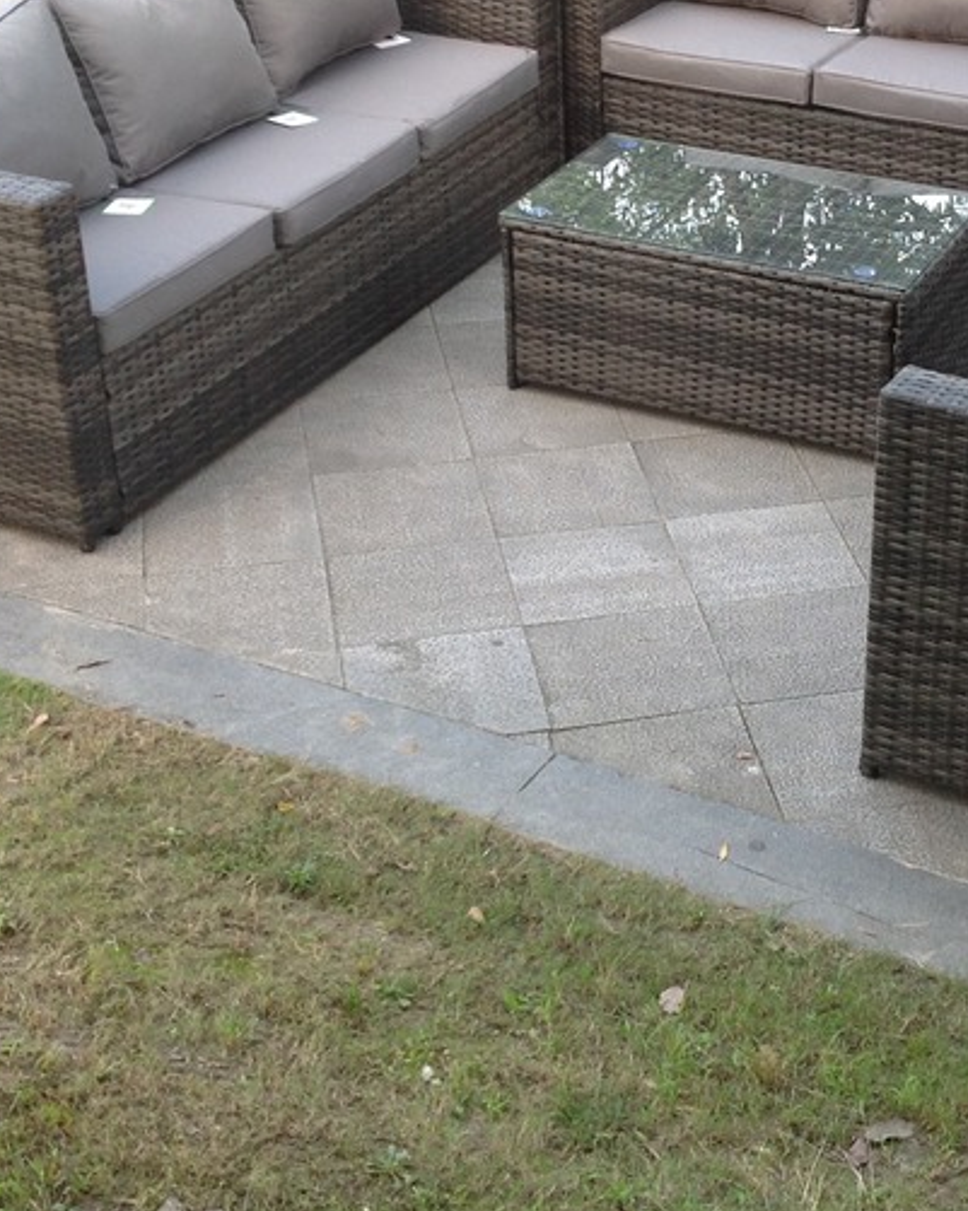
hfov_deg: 22.2
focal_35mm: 68
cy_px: 421
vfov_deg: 27.8
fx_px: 2437
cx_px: 746
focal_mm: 4.28
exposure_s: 1/60
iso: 50
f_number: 2.4
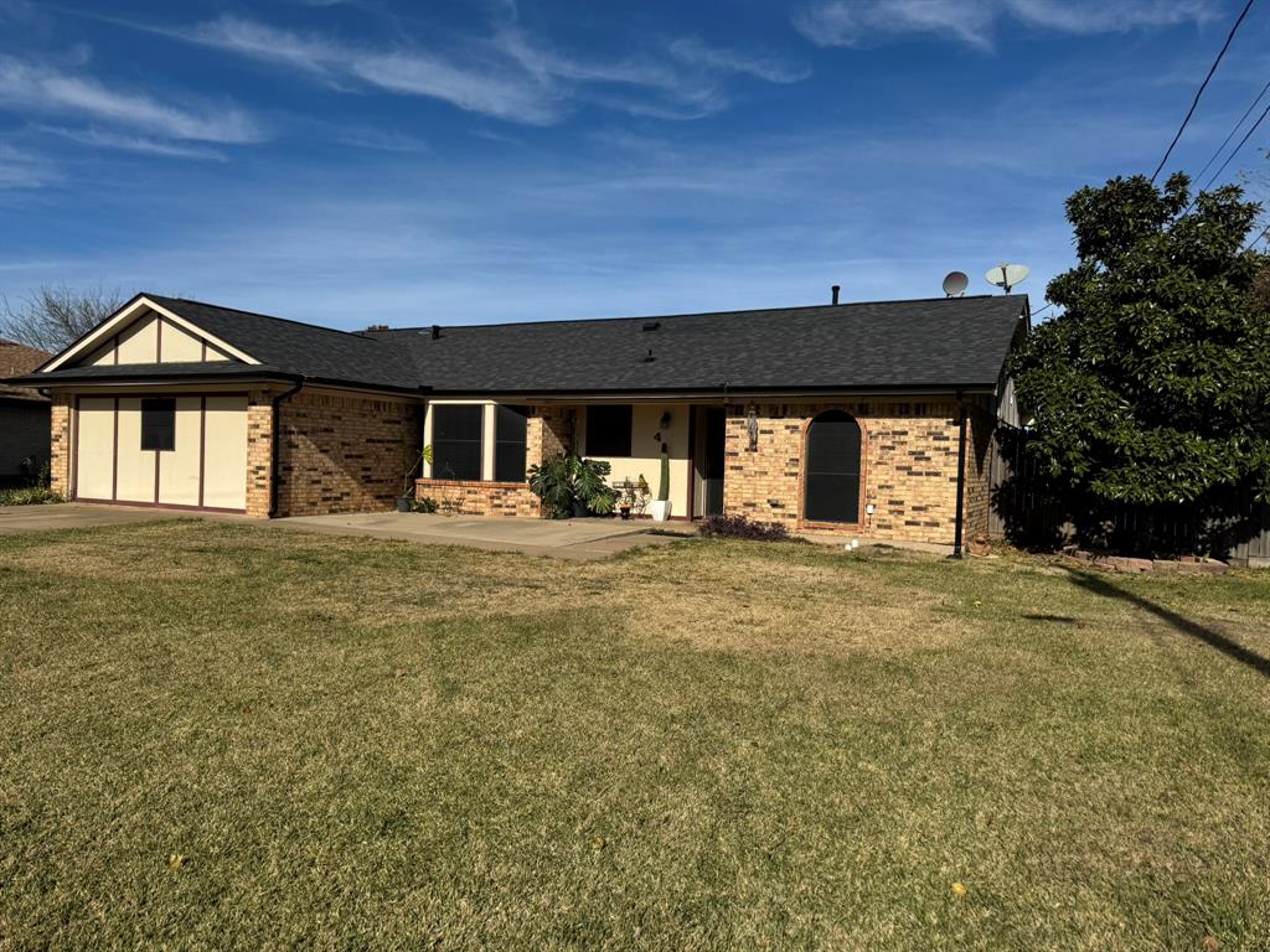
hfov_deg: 71.6
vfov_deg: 56.8
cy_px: 476
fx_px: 881
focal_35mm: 24
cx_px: 635
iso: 80
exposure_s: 1/7937
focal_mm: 6.76
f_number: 1.78
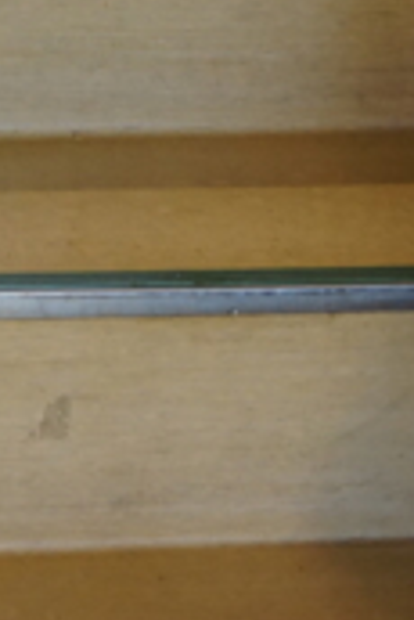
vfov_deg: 15.0
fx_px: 2238
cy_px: -196
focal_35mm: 130
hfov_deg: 9.9
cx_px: -374
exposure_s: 1/60
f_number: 4
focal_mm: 19
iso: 500
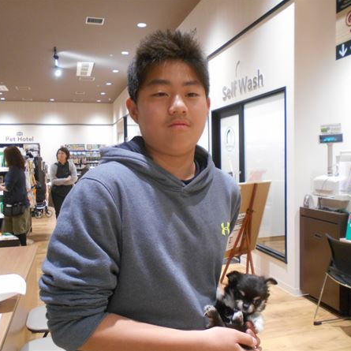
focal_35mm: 31
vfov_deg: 52.5
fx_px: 356
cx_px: 181
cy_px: 174
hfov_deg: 52.5
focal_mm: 4.6
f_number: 3.2
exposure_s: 1/25
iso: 400
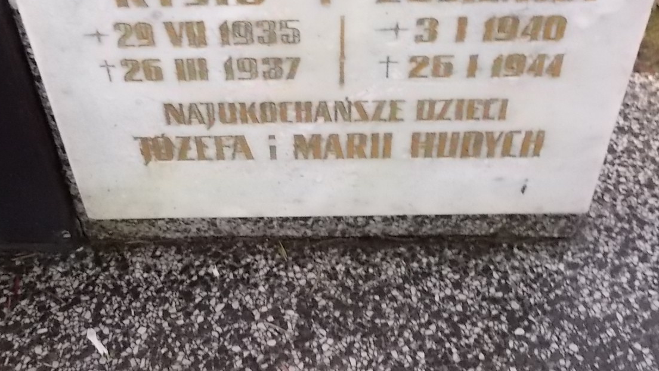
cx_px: 315
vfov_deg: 27.9
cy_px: 32
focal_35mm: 41
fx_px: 717
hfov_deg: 49.4
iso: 400
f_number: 8
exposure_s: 1/100
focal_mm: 4.6
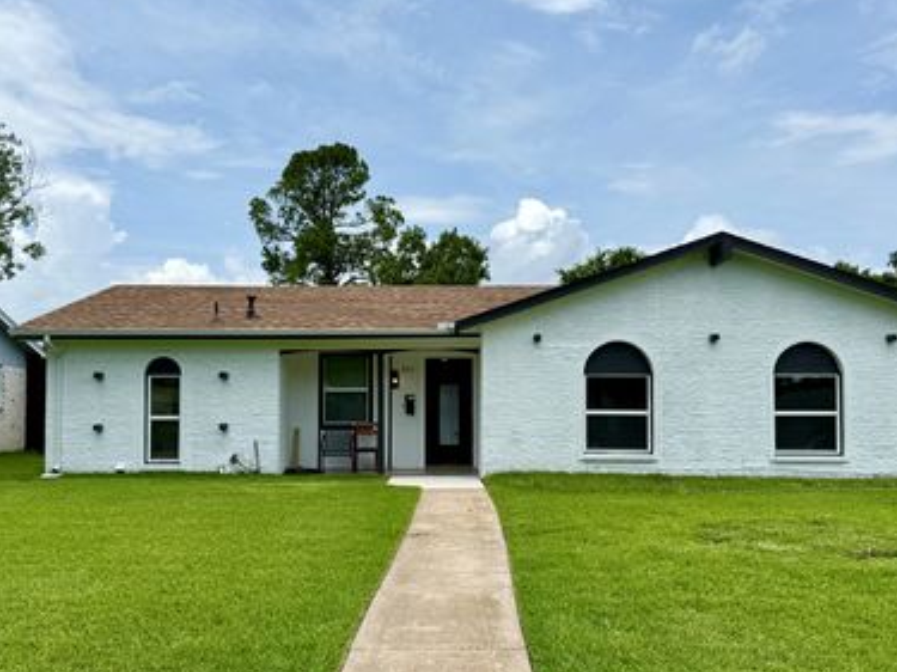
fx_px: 829
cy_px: 386
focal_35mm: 32
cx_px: 440
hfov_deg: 56.8
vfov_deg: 44.0
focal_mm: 6.76
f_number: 1.78
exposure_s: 1/7353
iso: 80
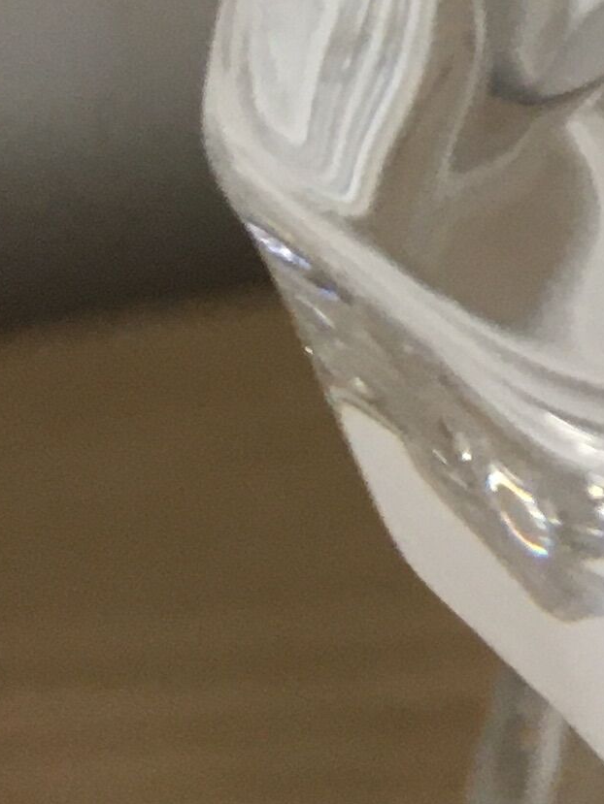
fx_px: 3279
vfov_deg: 13.1
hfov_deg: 9.4
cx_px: 1457
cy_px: -466
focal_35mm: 141
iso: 125
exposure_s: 1/33
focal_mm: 4.15
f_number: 2.2
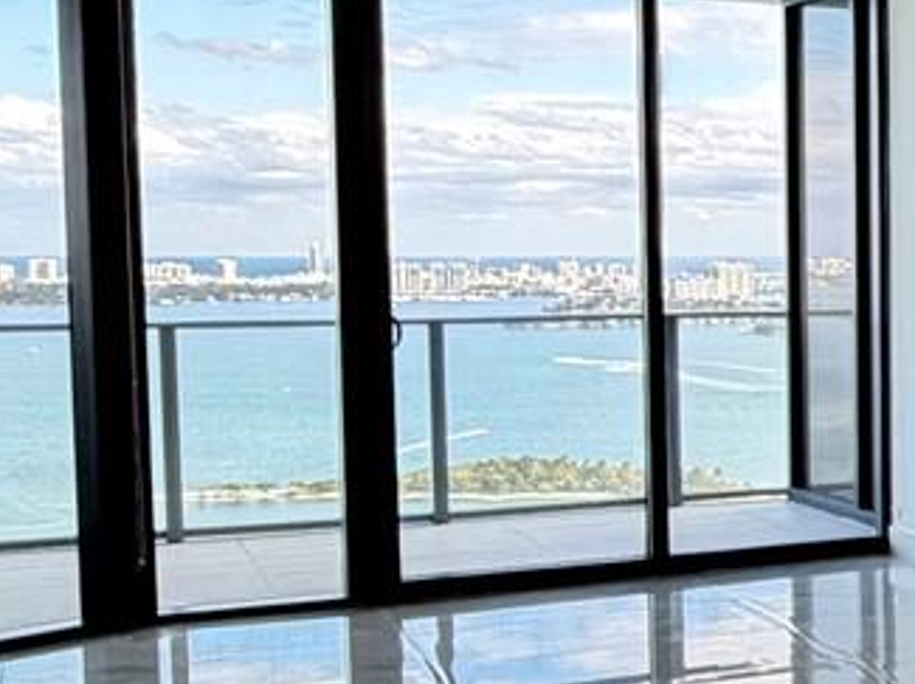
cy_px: 369
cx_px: 1191
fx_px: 1822
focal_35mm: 69
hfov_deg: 24.6
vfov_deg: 21.3
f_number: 2.2
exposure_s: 1/120
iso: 125
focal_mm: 2.22
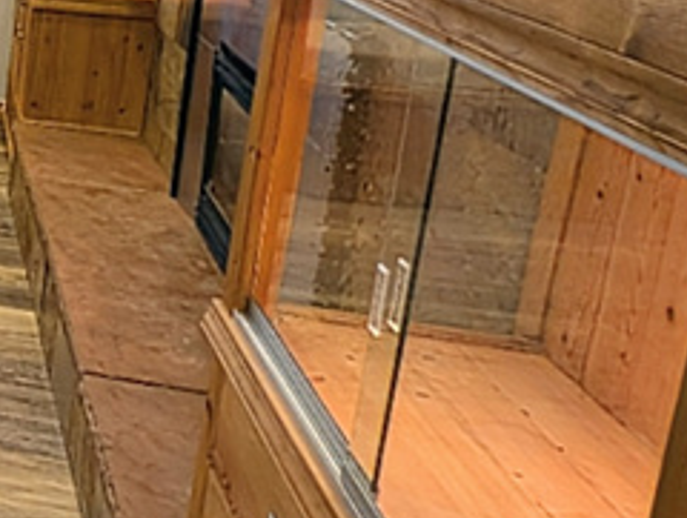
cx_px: -398
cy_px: -14
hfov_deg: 25.5
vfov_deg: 26.9
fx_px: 1014
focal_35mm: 51
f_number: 1.95
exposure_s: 1/40
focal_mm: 2.23
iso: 74
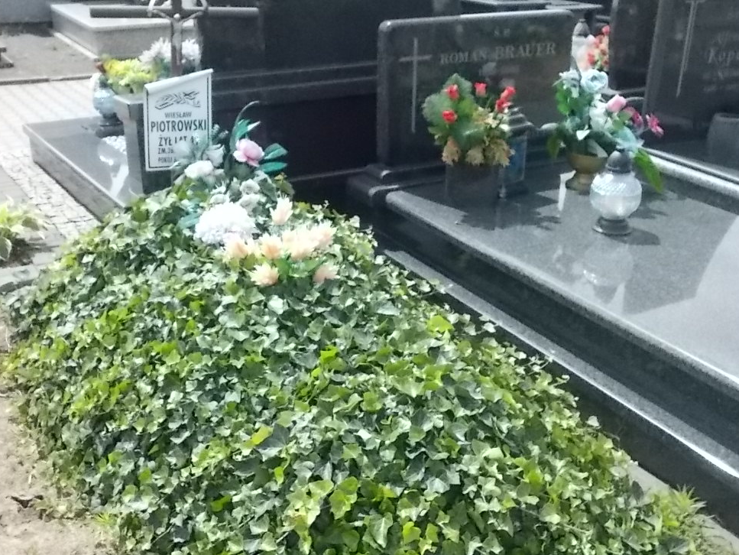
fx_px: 918
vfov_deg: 33.6
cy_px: 239
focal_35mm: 43
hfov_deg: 43.8
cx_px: 332
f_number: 8
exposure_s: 1/400
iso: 400
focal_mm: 4.6
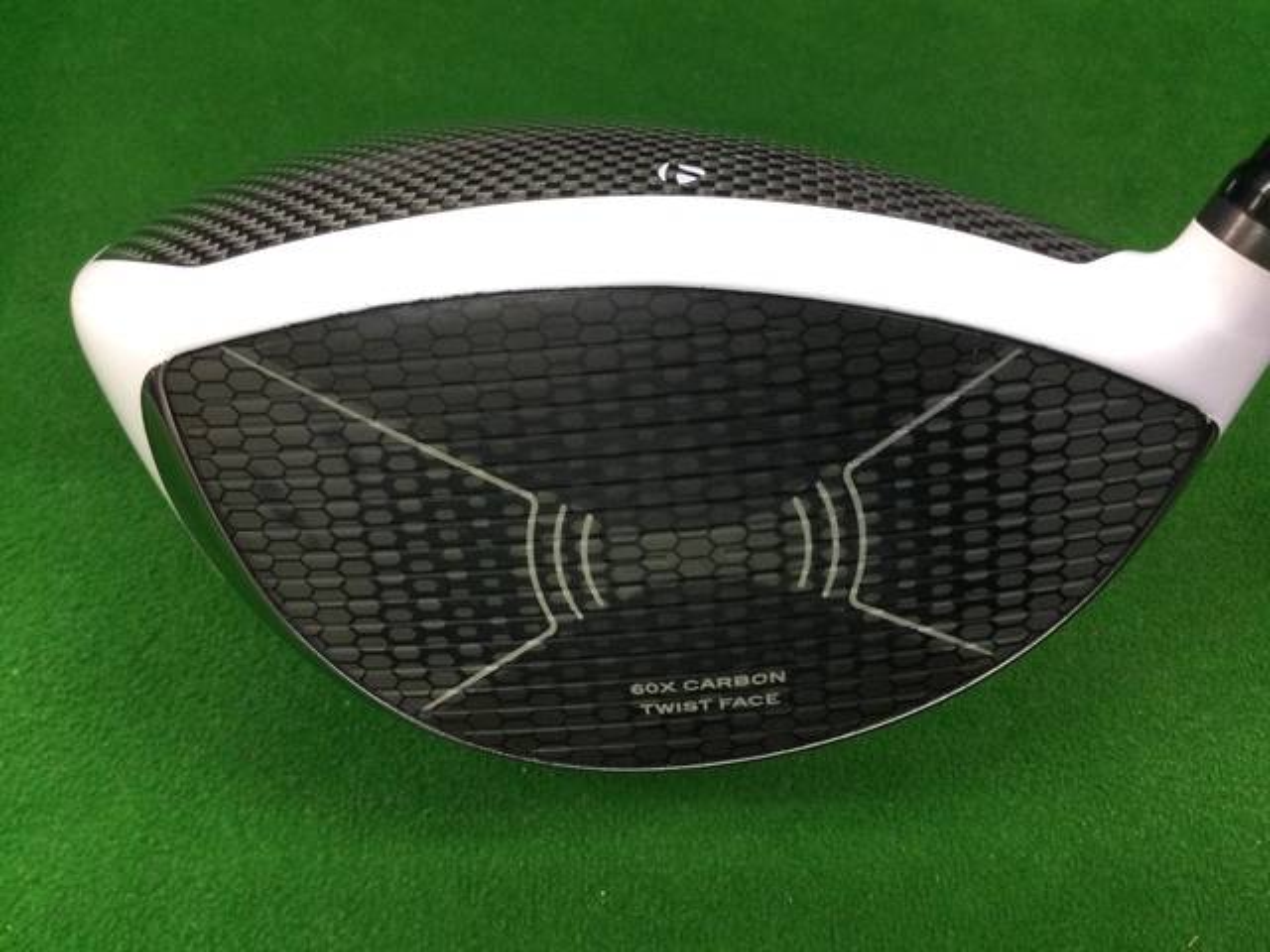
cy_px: 476
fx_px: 1137
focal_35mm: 31
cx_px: 635
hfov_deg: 58.4
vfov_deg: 45.4
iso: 80
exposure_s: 1/30
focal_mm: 3.3
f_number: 2.4
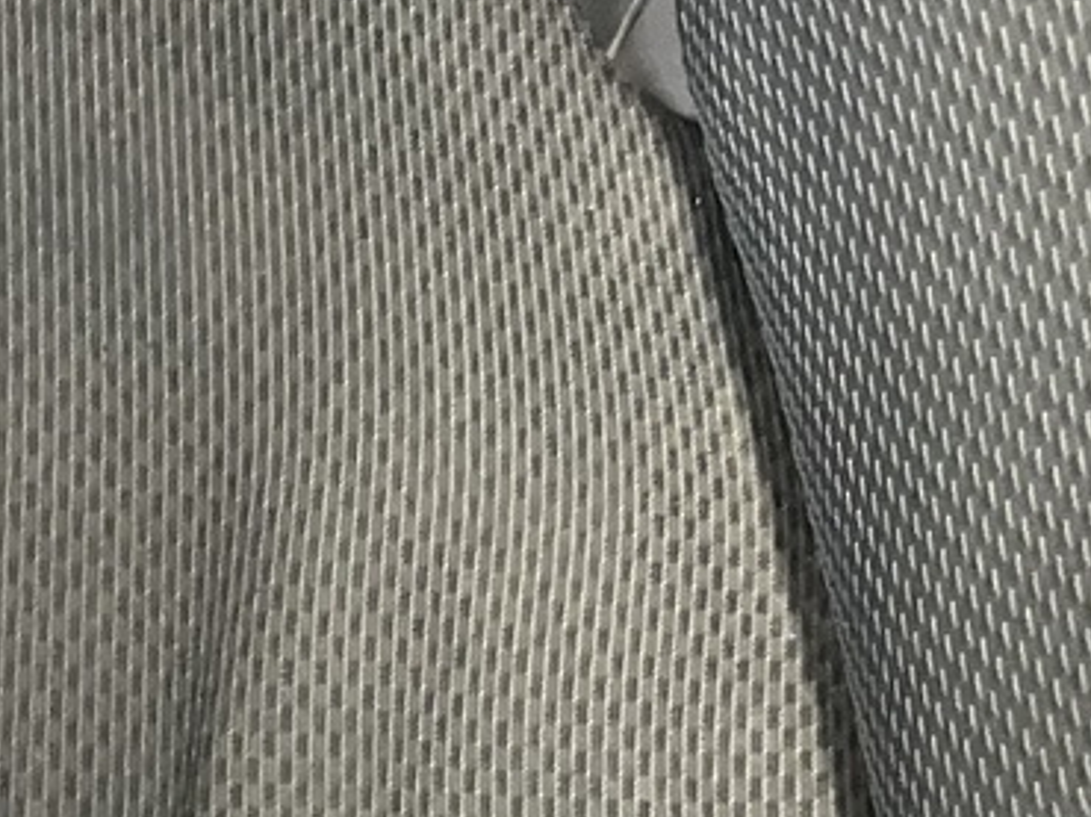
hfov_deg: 17.1
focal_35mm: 109
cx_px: -283
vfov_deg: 13.3
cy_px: 932
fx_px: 3433
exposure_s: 1/23
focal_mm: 3.99
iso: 640
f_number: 1.8
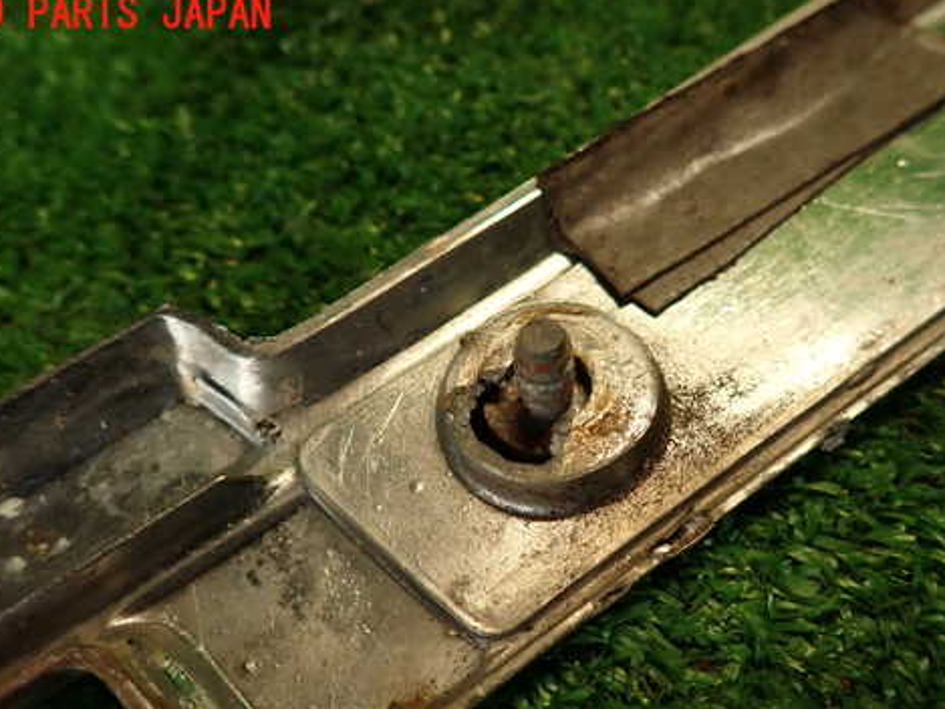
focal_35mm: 32
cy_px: 443
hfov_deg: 56.7
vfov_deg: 43.8
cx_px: 510
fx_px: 874
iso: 200
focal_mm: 4.5
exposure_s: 1/60
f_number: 2
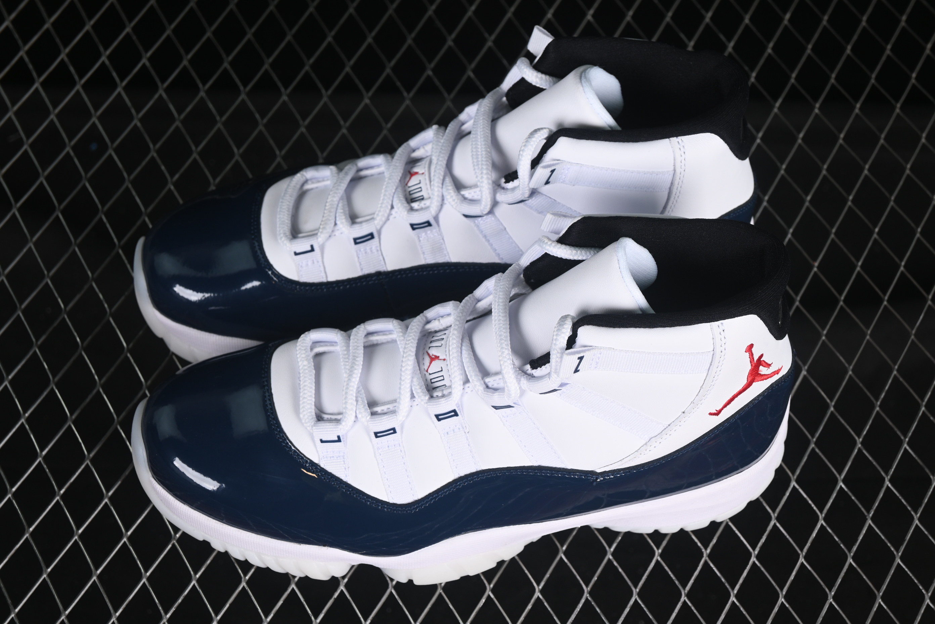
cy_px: 312
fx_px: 1948
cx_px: 468
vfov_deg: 18.2
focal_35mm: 75
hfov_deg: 27.0
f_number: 7.1
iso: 160
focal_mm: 50
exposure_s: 1/60
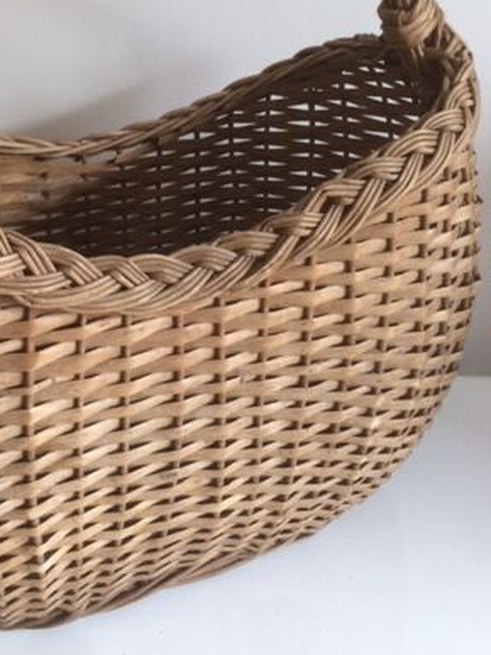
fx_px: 908
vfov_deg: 38.8
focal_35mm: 48
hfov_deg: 29.7
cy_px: 178
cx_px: 112
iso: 160
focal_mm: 4.15
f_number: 2.2
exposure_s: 1/33
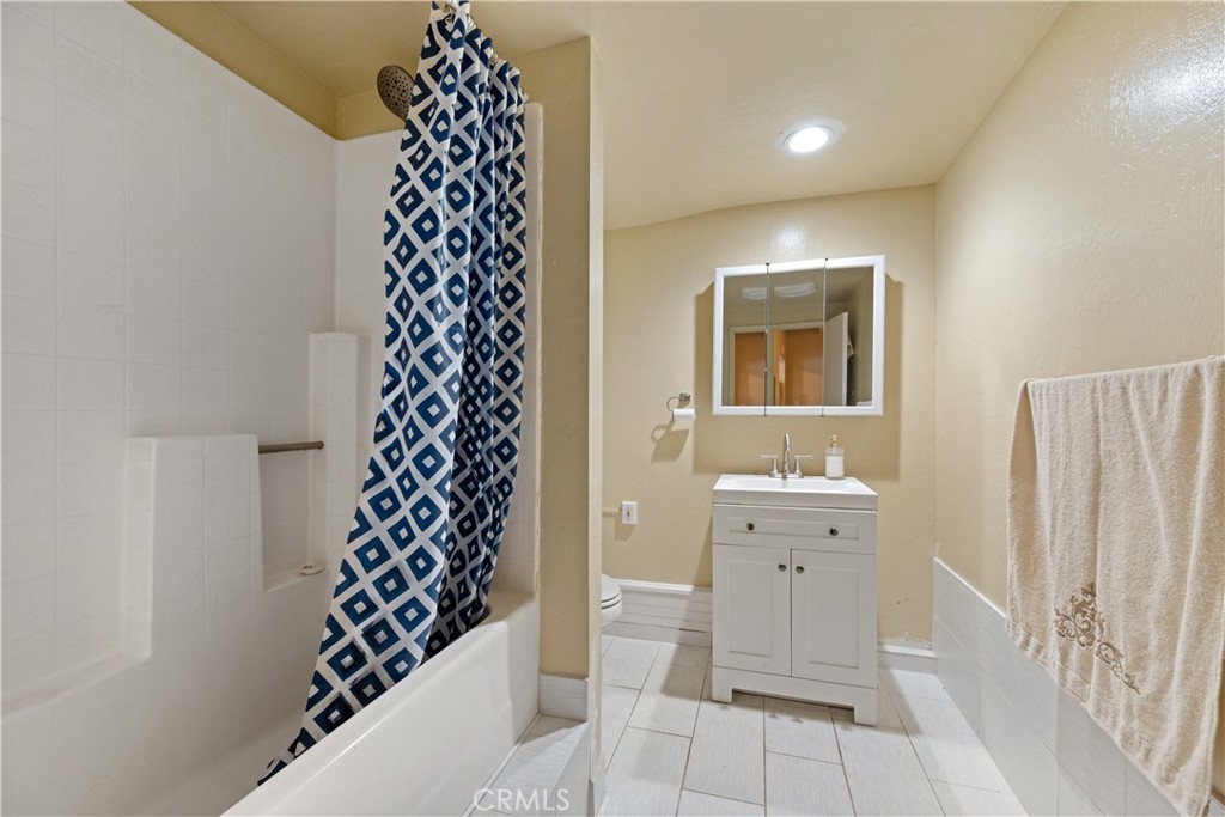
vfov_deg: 81.2
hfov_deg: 104.2
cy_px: 408
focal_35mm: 14
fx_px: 476
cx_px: 612
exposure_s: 1/1.67
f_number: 8
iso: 100
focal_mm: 14
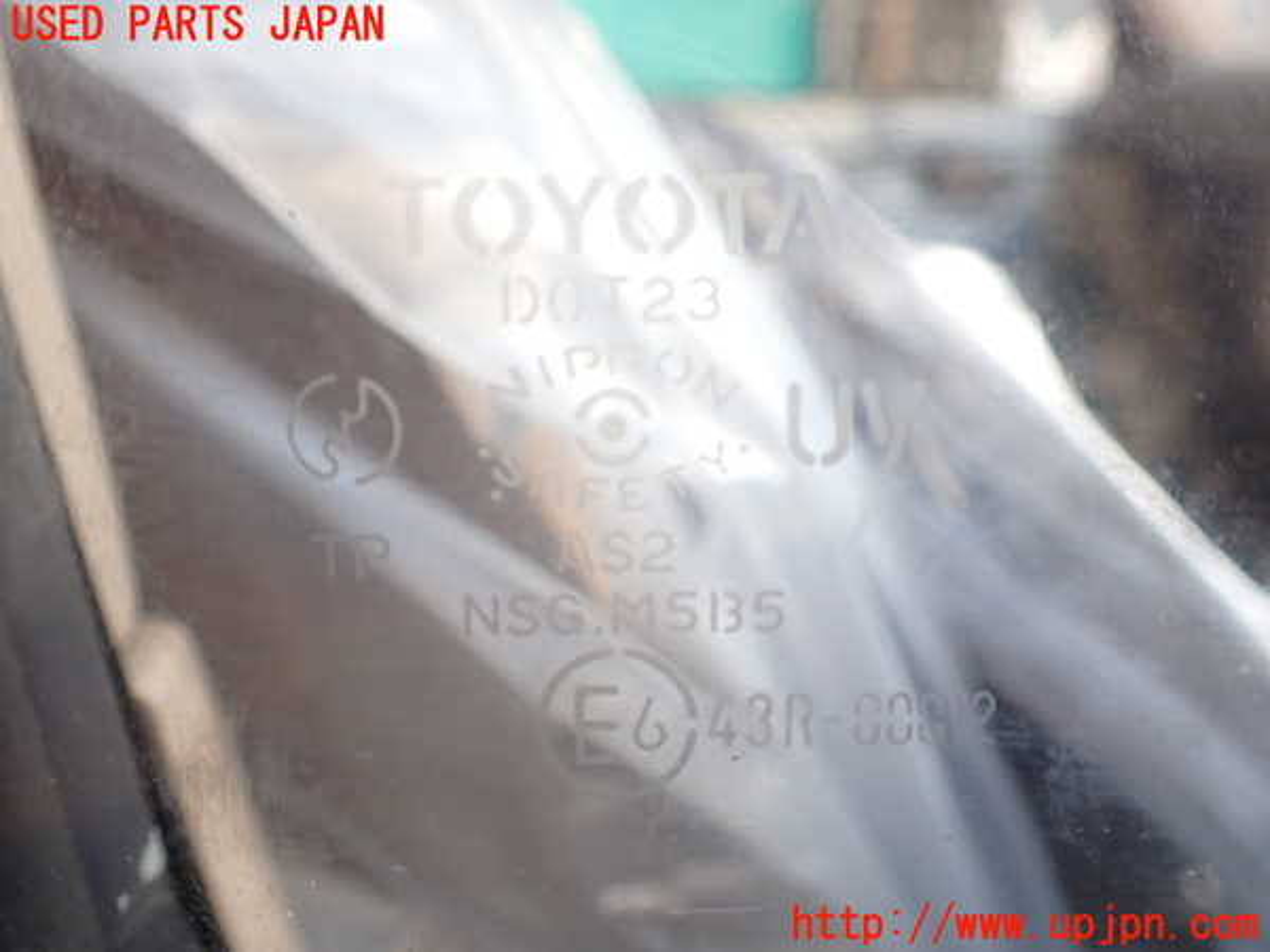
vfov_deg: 46.8
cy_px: 476
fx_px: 1101
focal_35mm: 30
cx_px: 635
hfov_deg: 60.0
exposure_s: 1/125
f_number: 2.3
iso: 250
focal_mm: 5.4
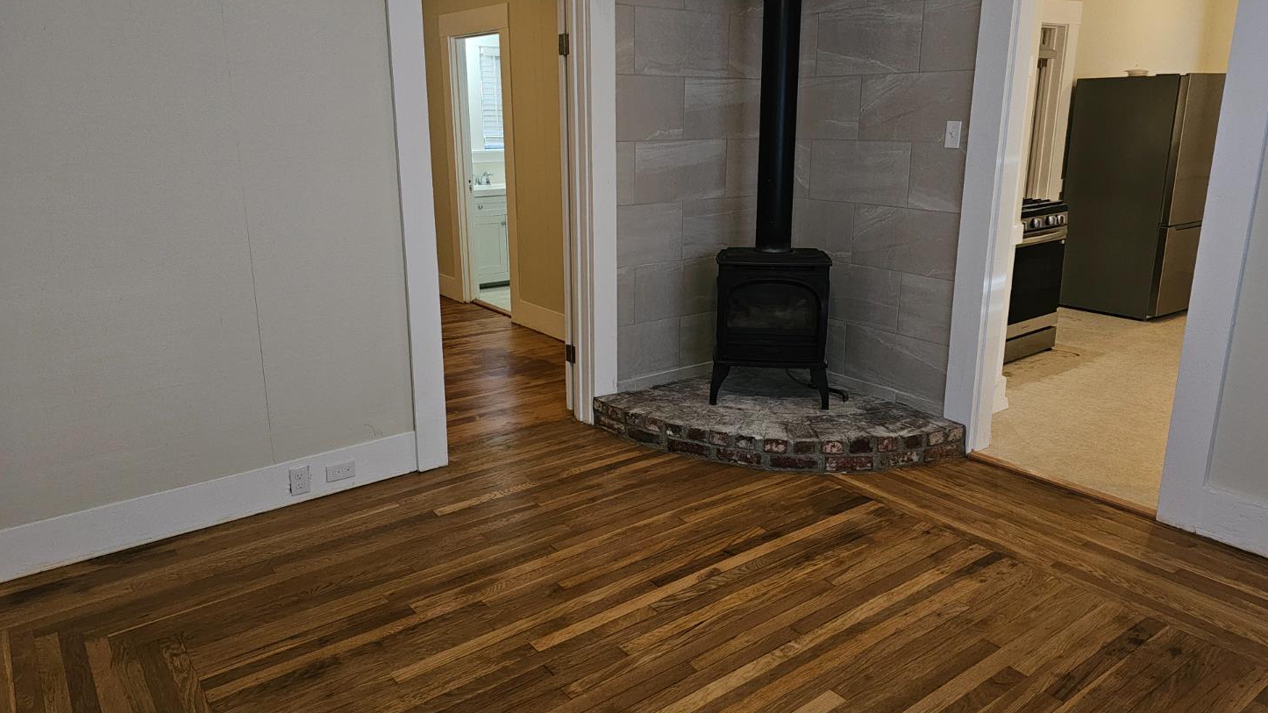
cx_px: 627
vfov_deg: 44.3
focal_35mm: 26
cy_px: 329
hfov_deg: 71.9
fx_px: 874
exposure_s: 1/30
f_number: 1.7
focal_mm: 6.3
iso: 100
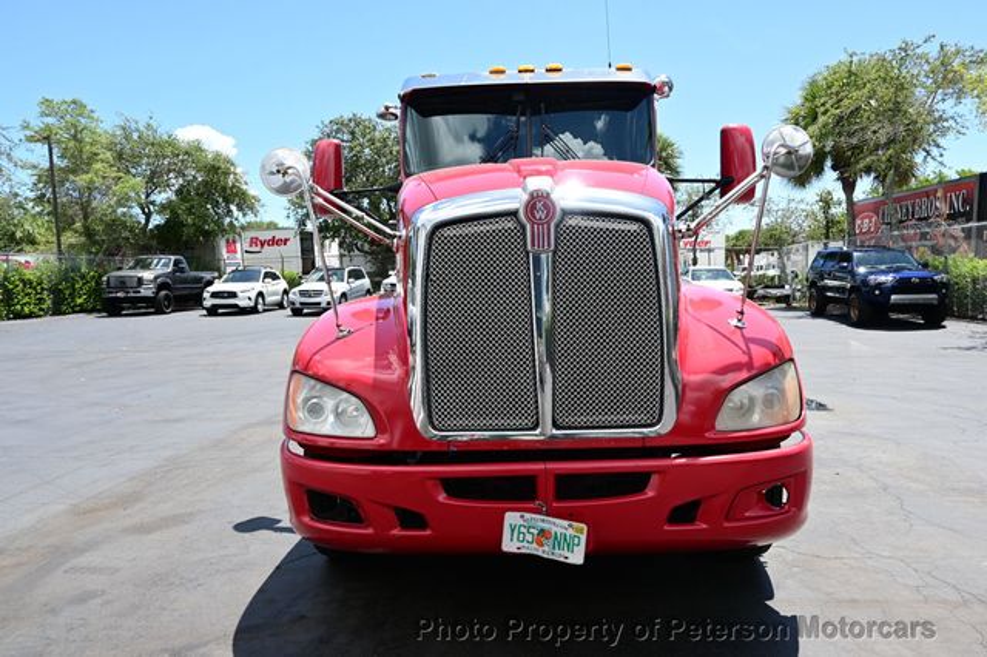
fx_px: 658
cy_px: 328
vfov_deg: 53.1
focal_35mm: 24
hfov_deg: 73.8
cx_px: 494
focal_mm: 16
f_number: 7.1
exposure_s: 1/160
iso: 100
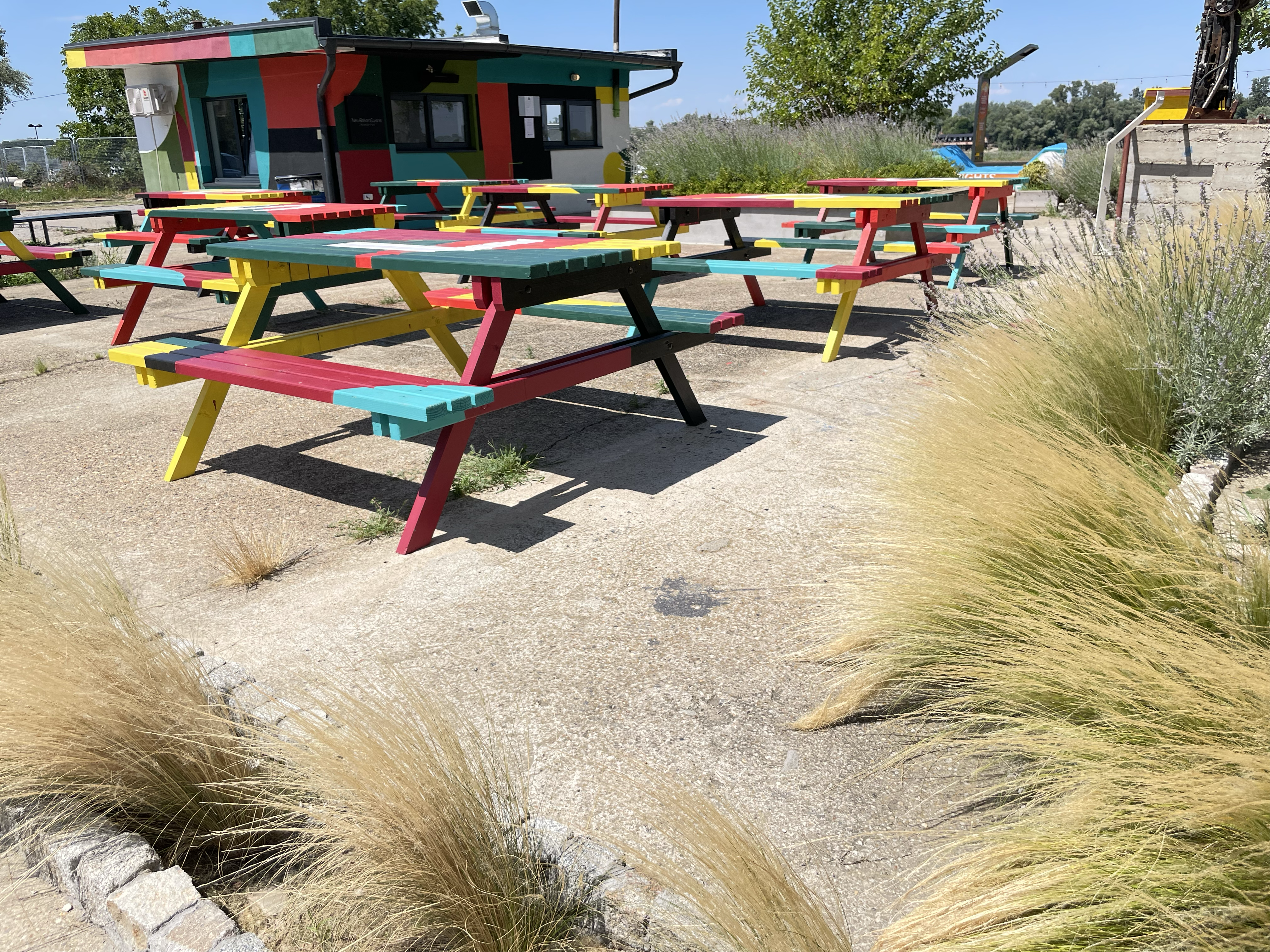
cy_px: 476
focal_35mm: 26
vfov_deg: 53.1
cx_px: 635
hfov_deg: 67.3
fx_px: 954
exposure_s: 1/2817
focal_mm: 4.2
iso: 32
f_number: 1.6
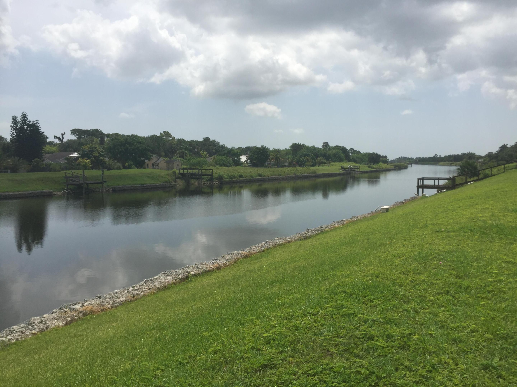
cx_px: 258
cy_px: 194
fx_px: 433
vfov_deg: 48.2
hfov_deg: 61.7
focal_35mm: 29
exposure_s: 1/3597
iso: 32
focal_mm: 4.15
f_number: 2.2
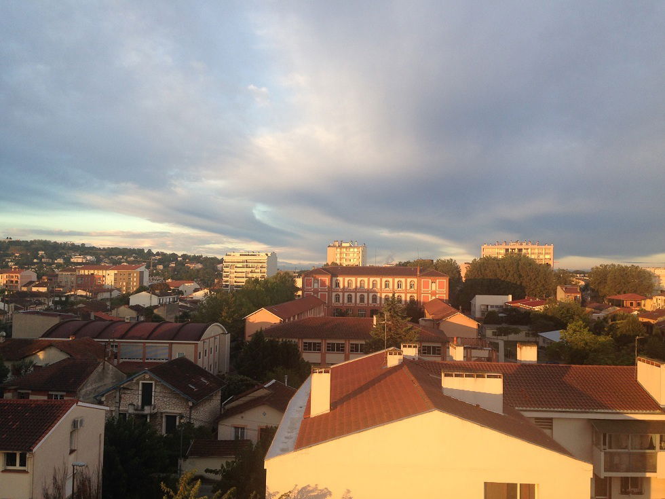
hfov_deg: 55.4
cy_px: 250
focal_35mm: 33
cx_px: 332
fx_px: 634
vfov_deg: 42.9
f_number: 2.4
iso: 50
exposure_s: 1/126
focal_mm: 4.12
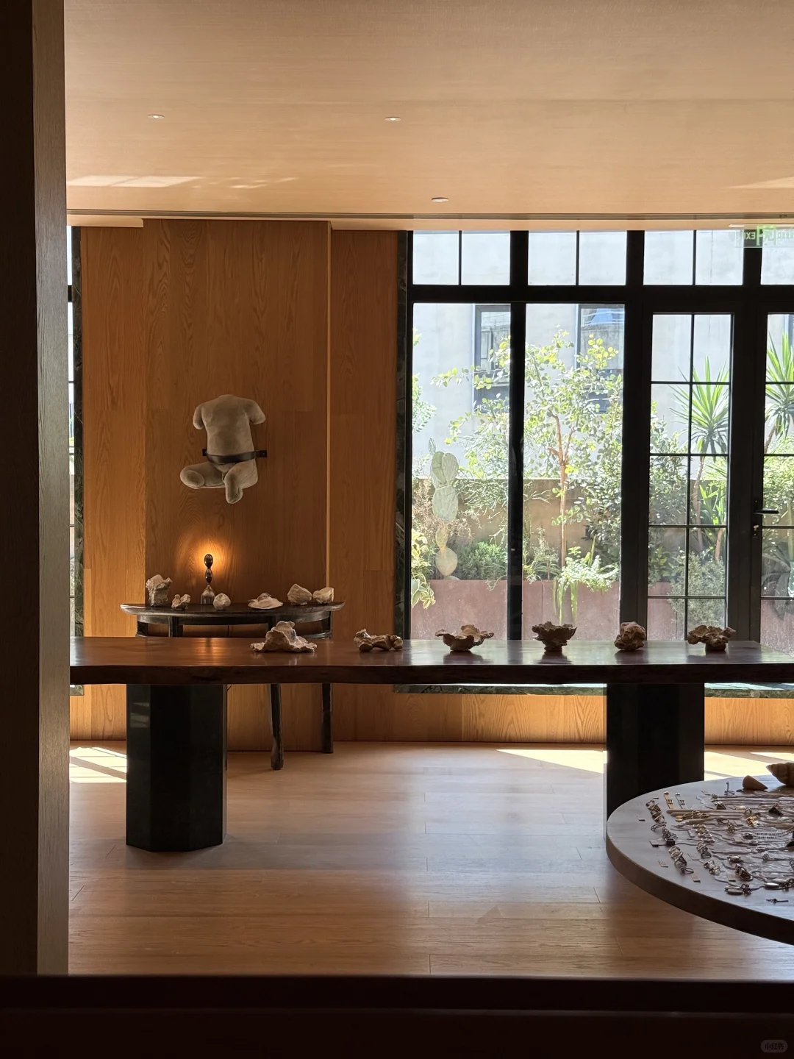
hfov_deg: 30.3
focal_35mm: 48
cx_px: 397
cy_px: 530
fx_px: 1468
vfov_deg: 39.7
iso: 64
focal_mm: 6.76
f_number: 1.78
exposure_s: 1/279
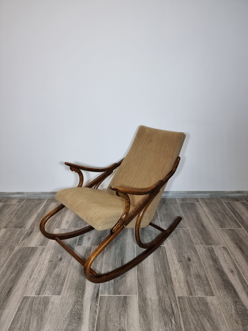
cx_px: 124
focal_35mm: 24
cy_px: 166
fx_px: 229
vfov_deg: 71.6
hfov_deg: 56.8
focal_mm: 6.7
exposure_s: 1/100
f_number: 1.8
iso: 80
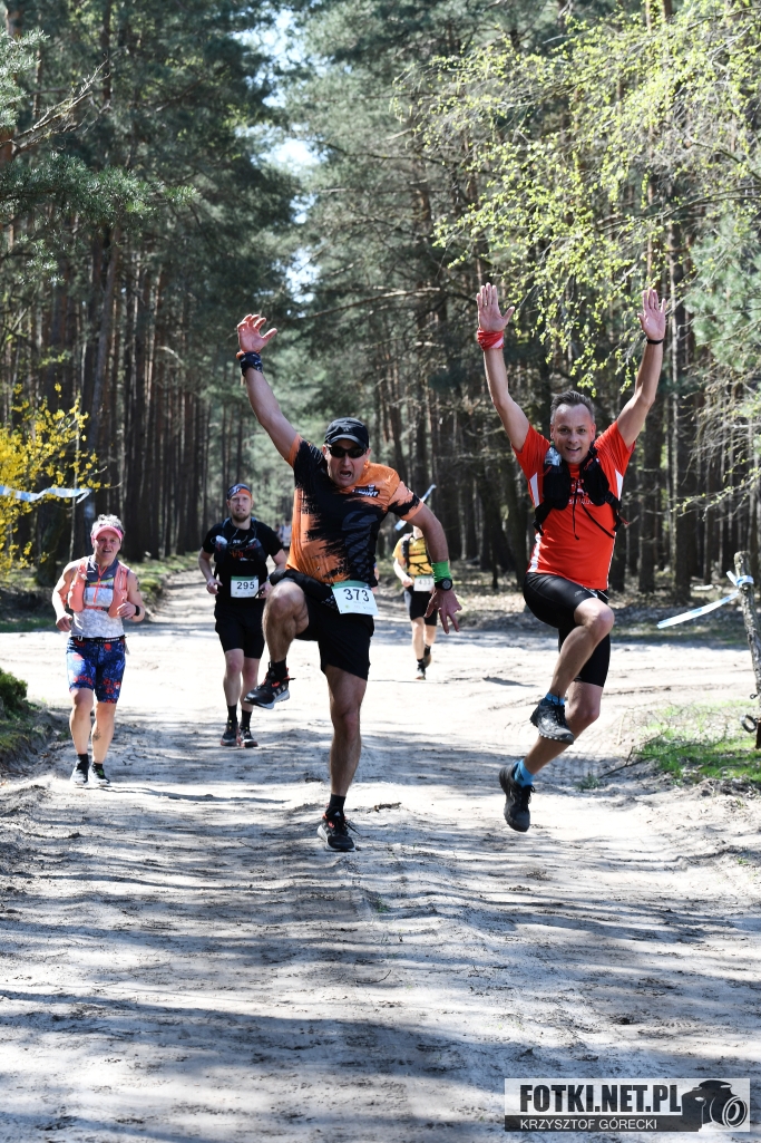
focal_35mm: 105
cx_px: 380
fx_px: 3330
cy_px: 572
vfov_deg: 19.5
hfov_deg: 13.0
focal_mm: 70
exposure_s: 1/500
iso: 400
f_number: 4.5
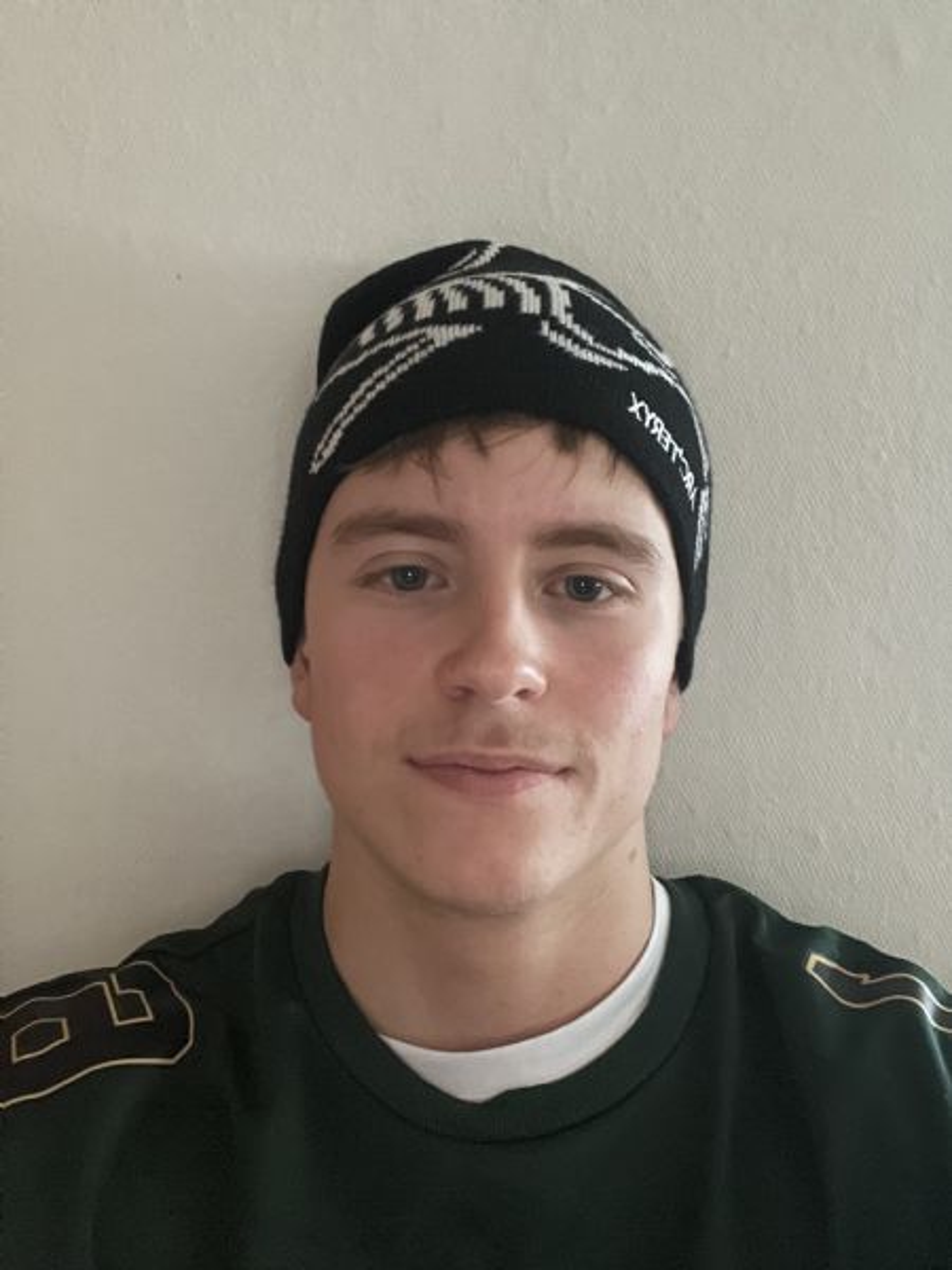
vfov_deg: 60.0
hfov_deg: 46.8
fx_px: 1100
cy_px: 635
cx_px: 476
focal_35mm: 30
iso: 1250
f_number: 2.2
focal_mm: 2.71
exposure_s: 1/15
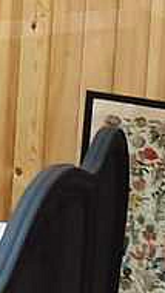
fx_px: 1135
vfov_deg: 14.1
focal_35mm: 146
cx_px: -349
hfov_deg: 7.3
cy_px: -96
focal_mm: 2.23
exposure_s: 1/16.7
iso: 640
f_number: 2.2
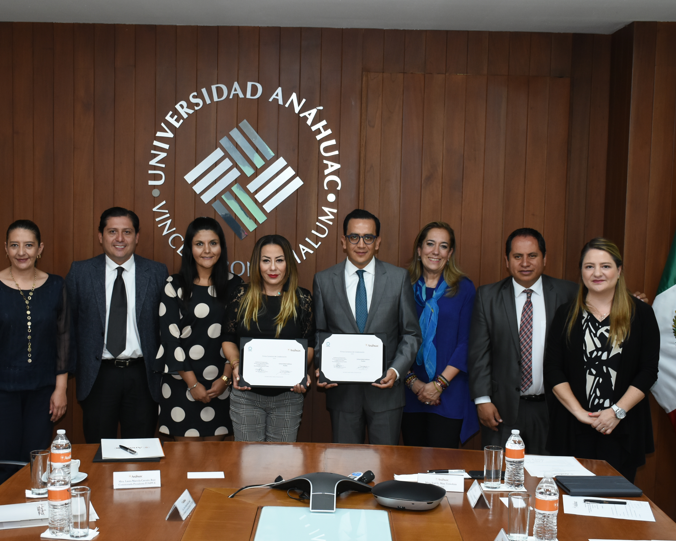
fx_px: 1020
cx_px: 309
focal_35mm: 51
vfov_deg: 29.7
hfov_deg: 36.6
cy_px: 271
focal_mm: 30
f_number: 5.6
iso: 800
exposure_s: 1/80
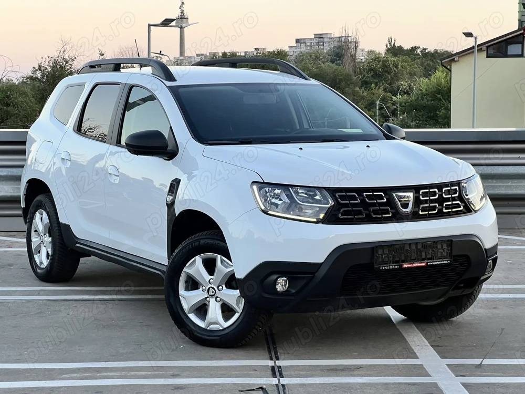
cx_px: 262
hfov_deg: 25.3
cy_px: 197
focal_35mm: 77
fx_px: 1168
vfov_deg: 19.1
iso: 80
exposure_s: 1/99
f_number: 2.8
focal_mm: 9
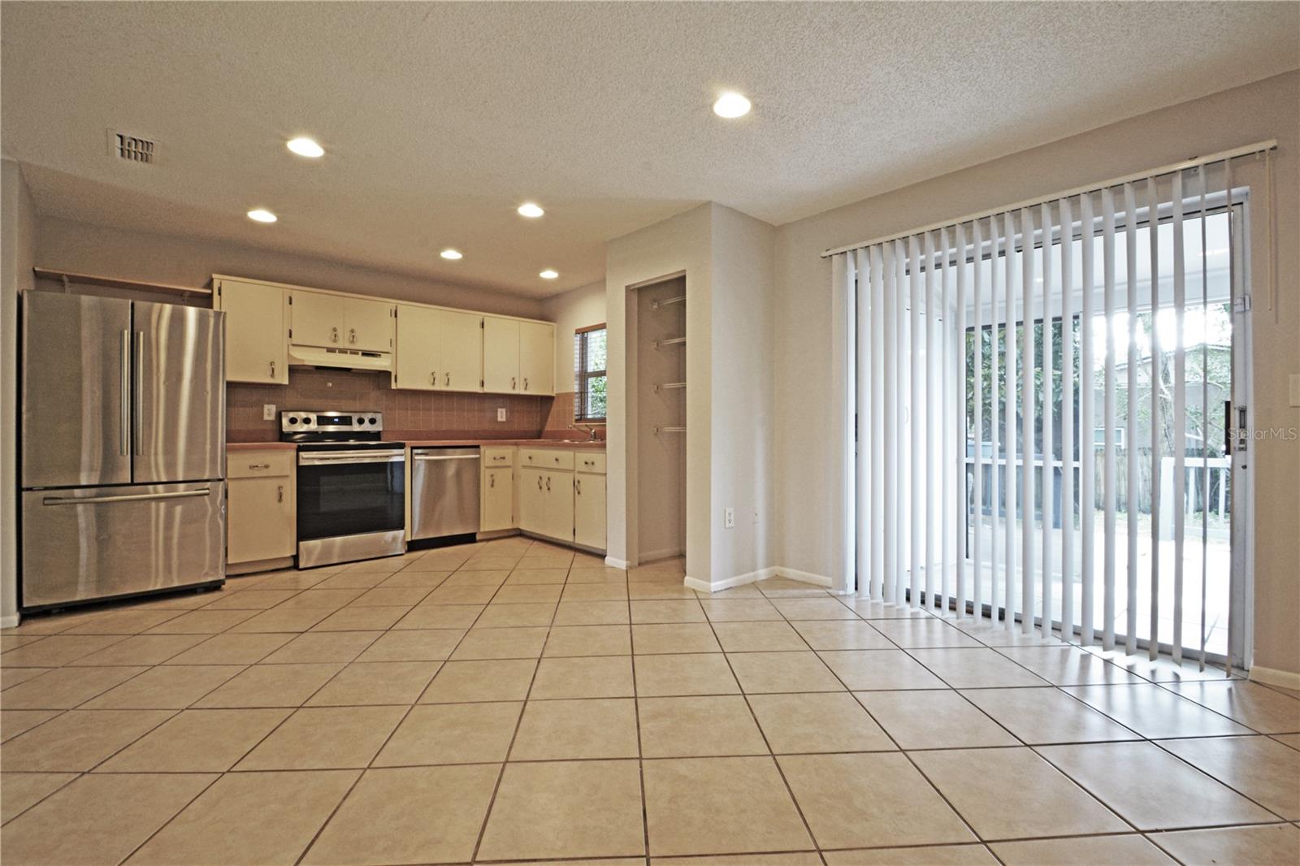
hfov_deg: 100.4
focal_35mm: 15
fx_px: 542
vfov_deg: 77.3
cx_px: 650
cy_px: 433
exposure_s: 1/1.3
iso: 160
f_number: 16
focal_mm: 10
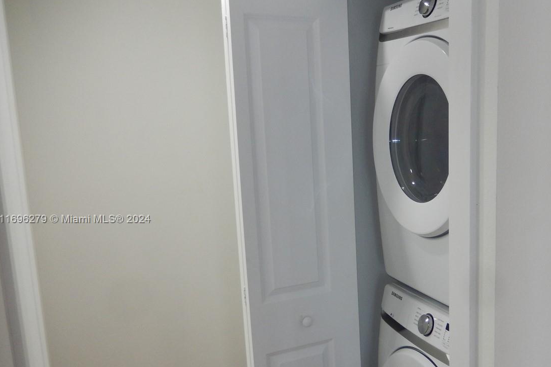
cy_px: 220
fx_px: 582
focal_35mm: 38
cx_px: 392
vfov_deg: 34.9
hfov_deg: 49.3
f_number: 3.4
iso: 200
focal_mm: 4.5
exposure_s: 1/30
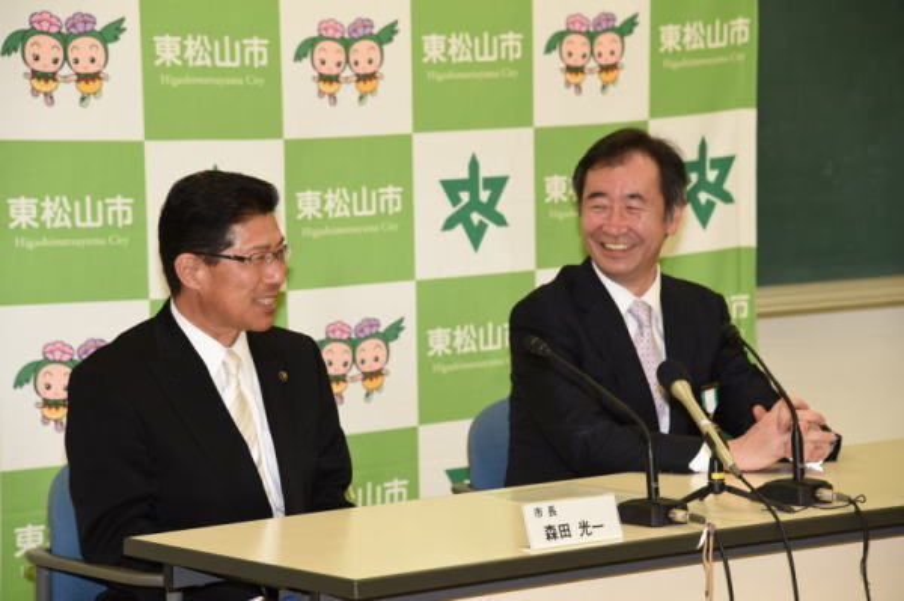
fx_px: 3011
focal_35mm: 120
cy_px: 300
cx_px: 452
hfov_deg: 17.1
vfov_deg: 11.4
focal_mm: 120
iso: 400
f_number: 5.6
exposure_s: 1/60
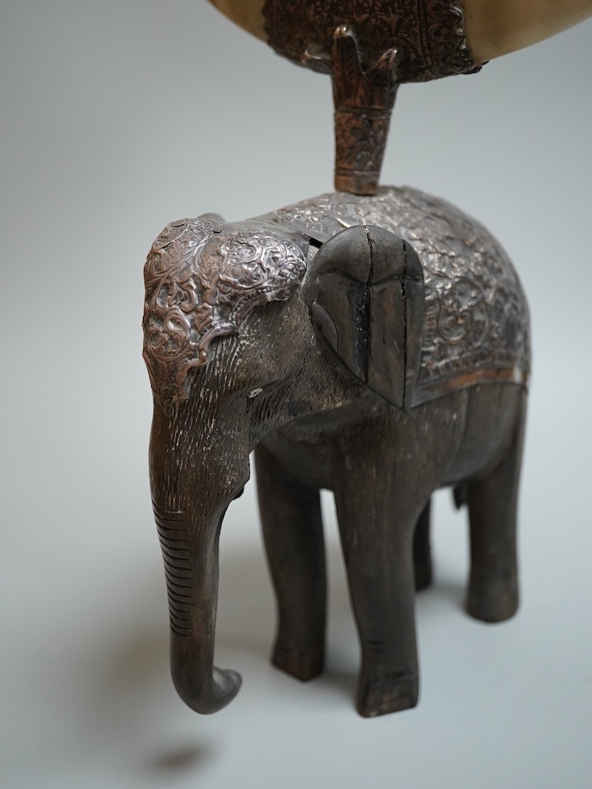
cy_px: 373
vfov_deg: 38.9
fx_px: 1117
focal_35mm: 49
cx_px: 295
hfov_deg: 29.7
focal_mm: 30
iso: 2500
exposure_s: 1/400
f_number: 5
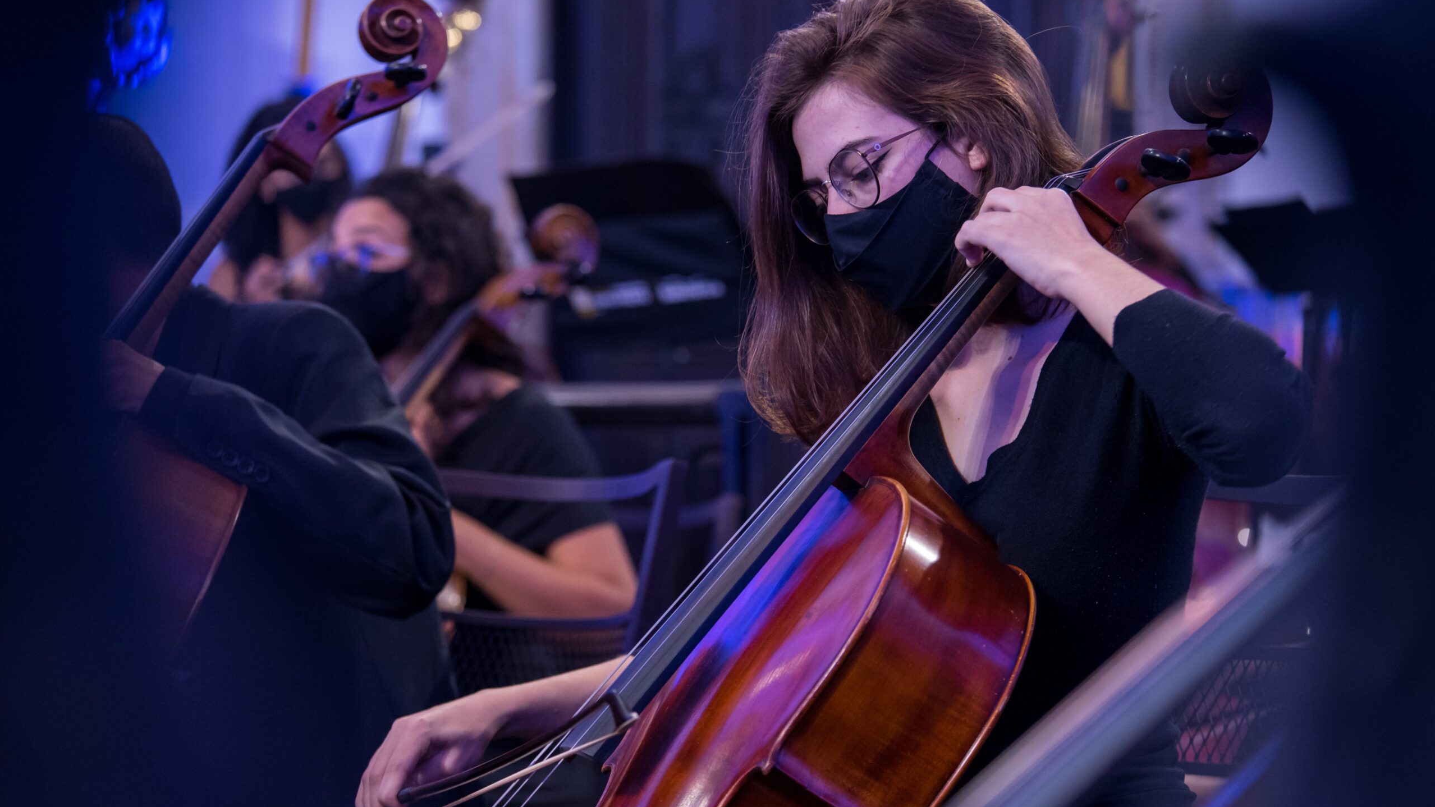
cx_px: 717
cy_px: 413
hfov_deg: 16.8
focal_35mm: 128
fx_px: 4870
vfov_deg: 9.5
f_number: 5
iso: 3200
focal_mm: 122
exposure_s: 1/80
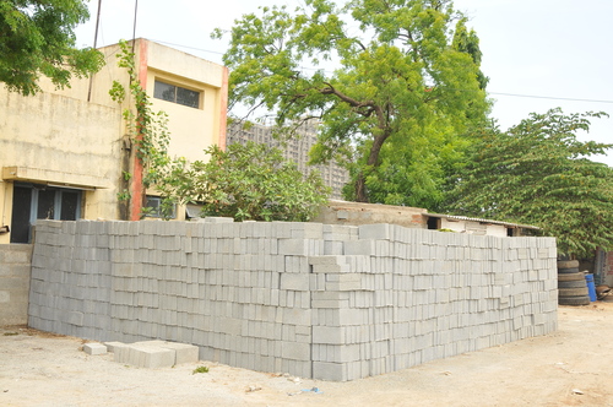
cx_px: 306
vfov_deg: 34.1
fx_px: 663
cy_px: 204
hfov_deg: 49.6
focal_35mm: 39
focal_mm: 26
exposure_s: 1/125
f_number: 8
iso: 250
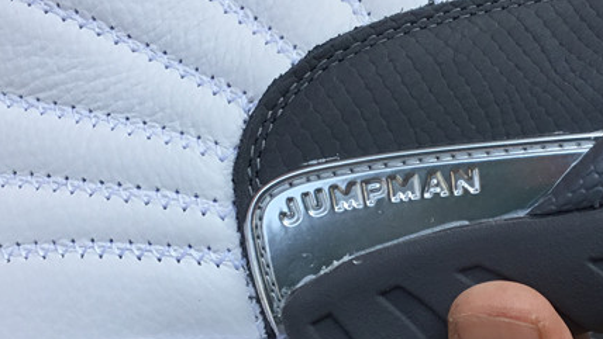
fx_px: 1136
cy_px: 245
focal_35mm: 71
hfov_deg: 29.3
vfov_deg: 16.9
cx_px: 451
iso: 25
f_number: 2.4
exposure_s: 1/390
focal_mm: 3.3
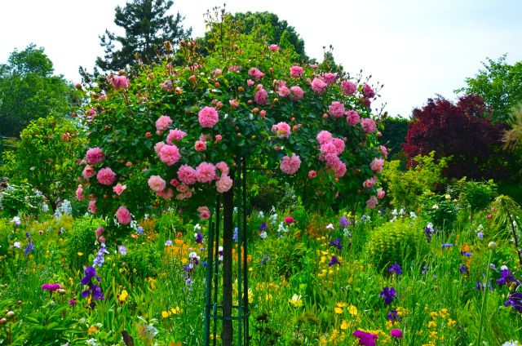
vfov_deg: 47.7
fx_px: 391
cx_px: 261
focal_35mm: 27
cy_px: 173
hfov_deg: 67.5
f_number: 11
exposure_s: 1/125
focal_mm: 18
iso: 125
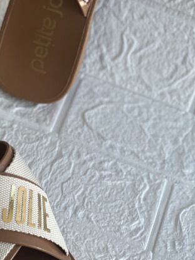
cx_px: 8
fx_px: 1306
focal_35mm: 174
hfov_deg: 8.5
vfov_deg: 11.3
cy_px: 42
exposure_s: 1/120
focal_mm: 9
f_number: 2.8
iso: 125
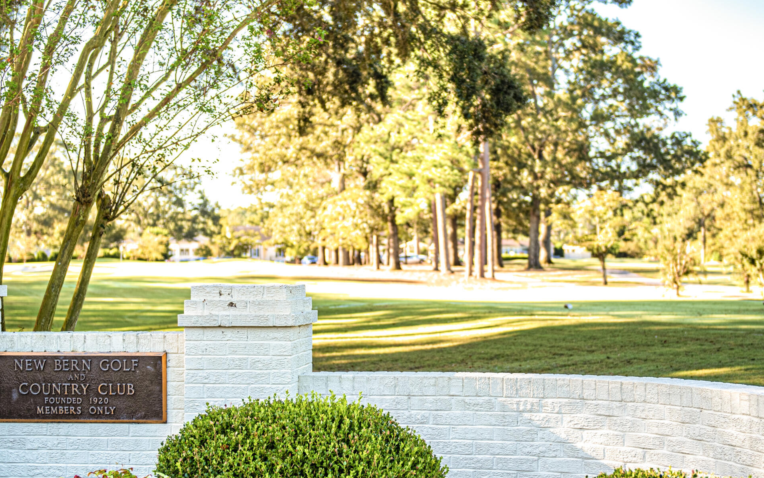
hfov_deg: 28.6
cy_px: 234
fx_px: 1499
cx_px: 380
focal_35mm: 72
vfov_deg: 18.1
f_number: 2.8
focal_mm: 45
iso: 100
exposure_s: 1/320
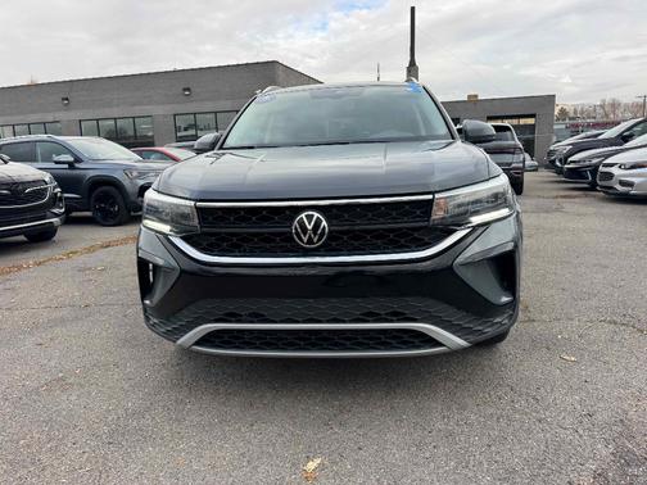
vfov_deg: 56.8
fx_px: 449
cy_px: 242
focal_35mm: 24
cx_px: 324
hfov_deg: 71.6
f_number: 1.78
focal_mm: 6.76
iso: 80
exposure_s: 1/952
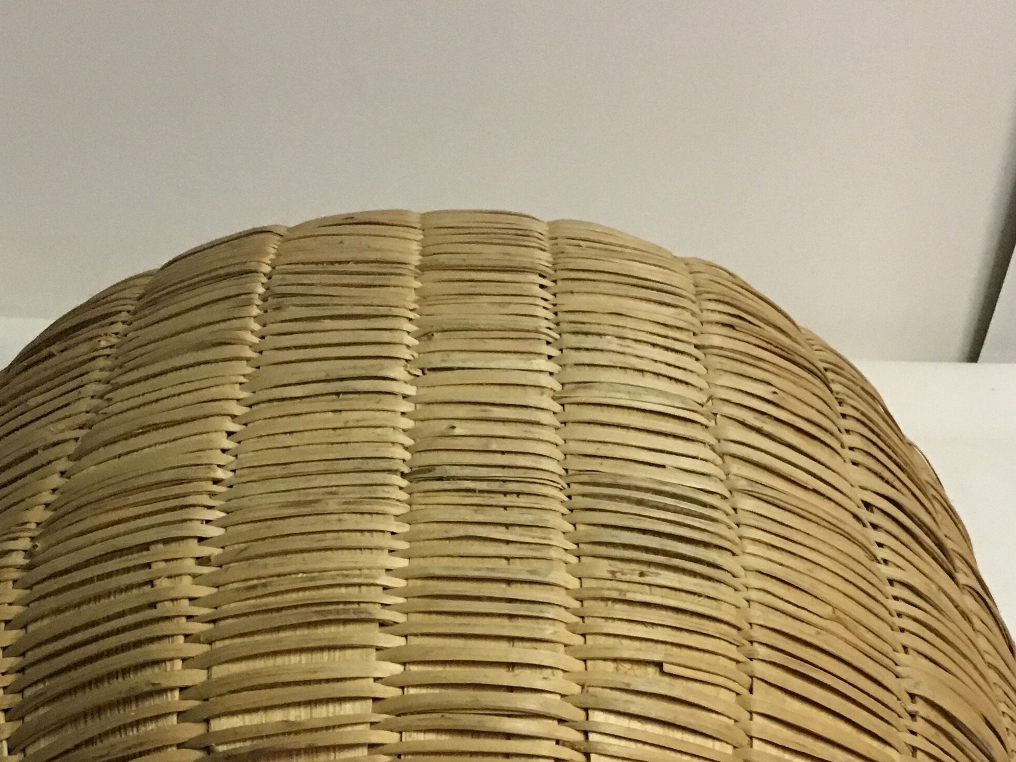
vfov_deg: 23.5
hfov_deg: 32.2
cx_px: 453
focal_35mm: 60
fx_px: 1761
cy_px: 747
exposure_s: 1/25
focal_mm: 4.15
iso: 200
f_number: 2.2
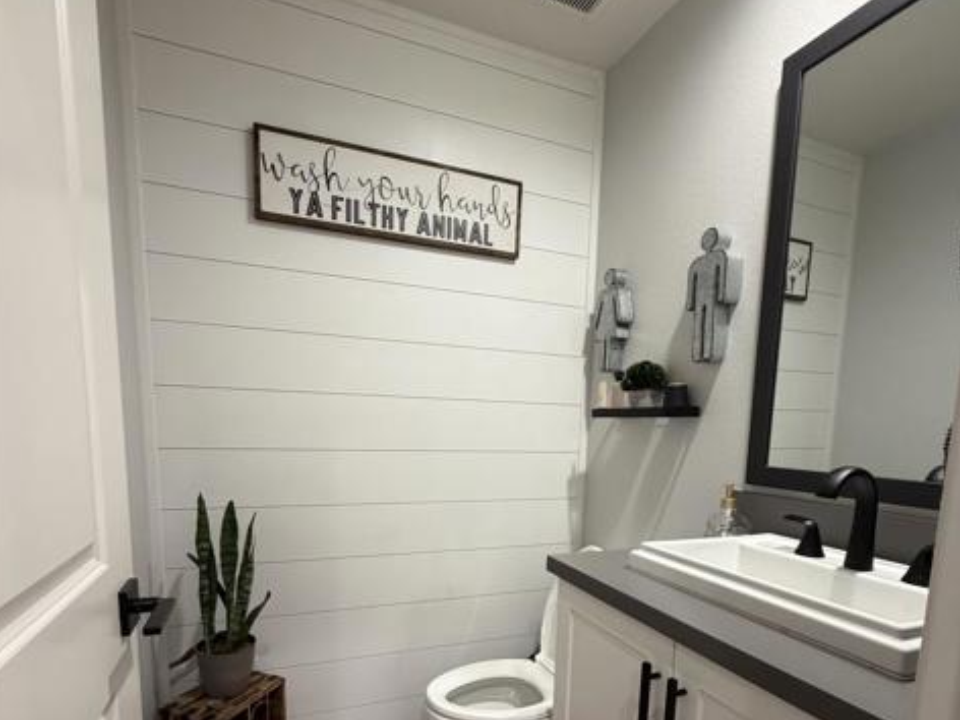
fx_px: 527
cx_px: 476
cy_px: 496
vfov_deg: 66.3
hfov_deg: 84.7
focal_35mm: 19
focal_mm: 2.22
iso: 250
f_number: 2.2
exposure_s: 1/60
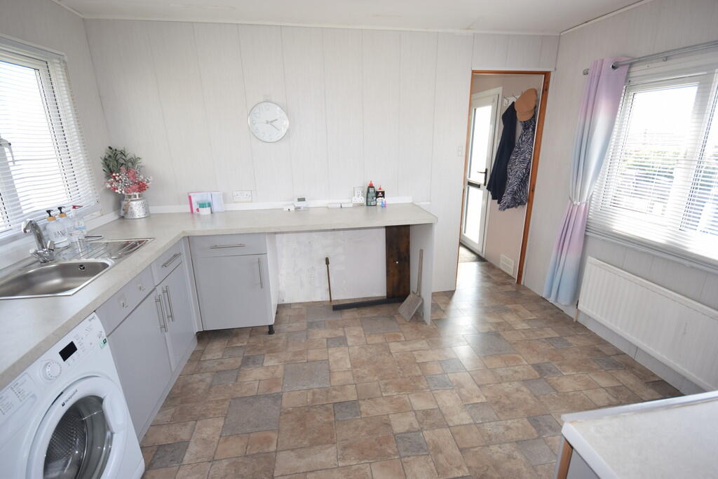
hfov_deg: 95.0
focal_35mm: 16
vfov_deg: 72.1
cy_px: 240
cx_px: 359
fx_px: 329
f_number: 5.6
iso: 400
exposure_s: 1/125
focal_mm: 11
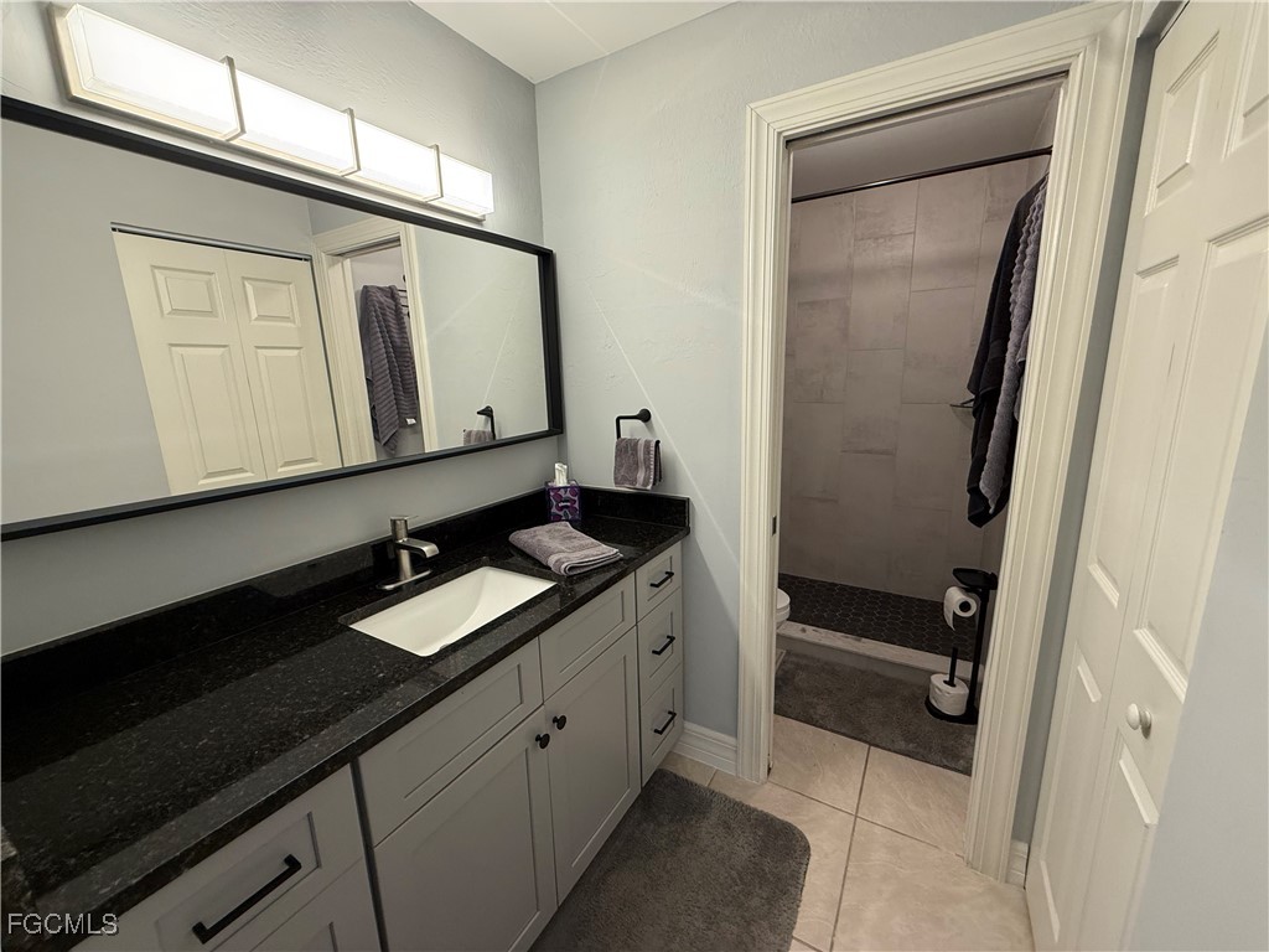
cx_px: 634
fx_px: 513
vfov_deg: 85.7
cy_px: 476
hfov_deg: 102.1
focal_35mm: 14
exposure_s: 1/60
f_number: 2.2
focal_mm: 2.22
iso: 200
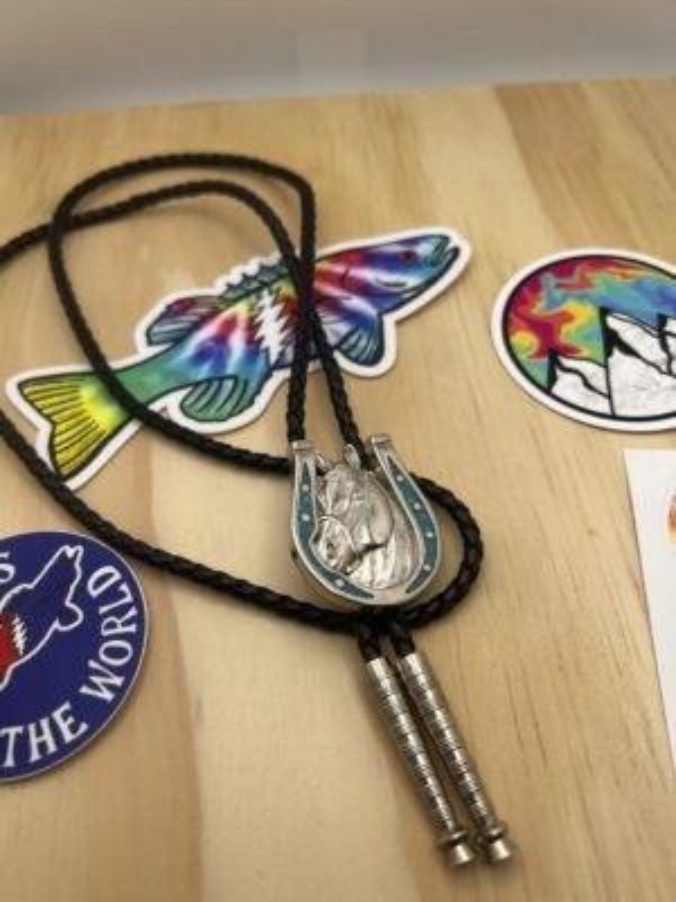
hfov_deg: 53.1
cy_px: 451
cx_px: 338
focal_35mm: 26
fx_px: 677
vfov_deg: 67.3
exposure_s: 1/604
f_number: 1.5
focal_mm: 5.7
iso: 50
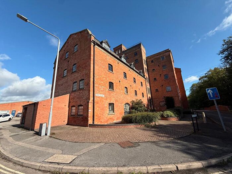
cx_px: 116
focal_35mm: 14
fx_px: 94
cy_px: 87
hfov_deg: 102.1
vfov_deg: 85.7
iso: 50
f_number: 2.2
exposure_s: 1/1848
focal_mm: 2.22
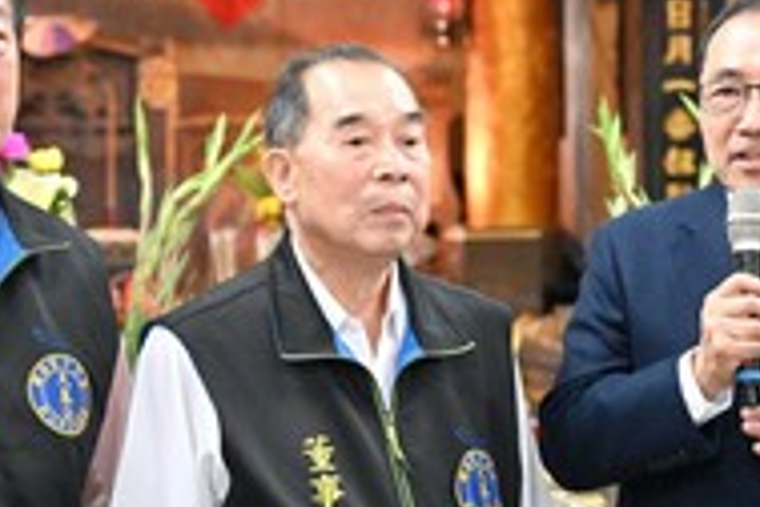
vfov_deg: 10.8
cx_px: 607
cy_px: 155
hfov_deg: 16.0
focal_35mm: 127
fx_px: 2681
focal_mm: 60
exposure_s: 1/125
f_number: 4
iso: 9000
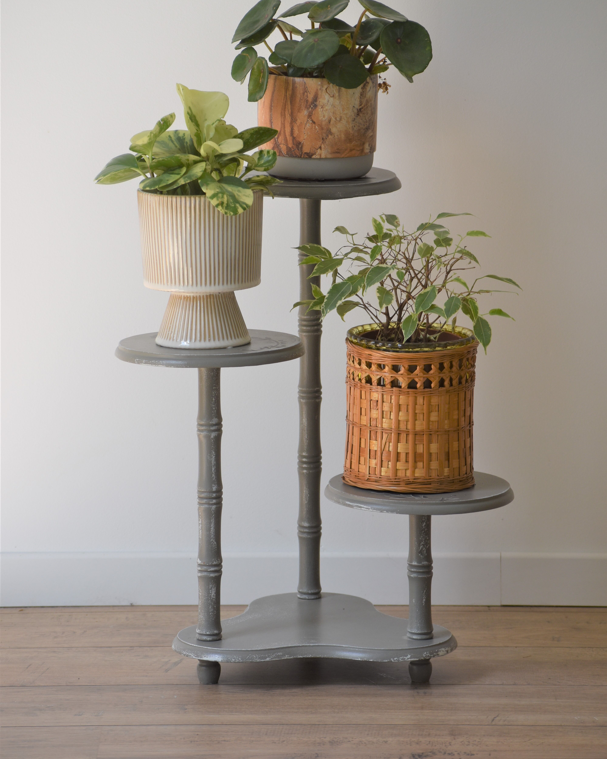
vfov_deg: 8.8
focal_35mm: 220
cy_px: 309
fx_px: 4940
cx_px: 304
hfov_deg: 7.0
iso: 200
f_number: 5.6
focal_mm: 130
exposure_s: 1/250
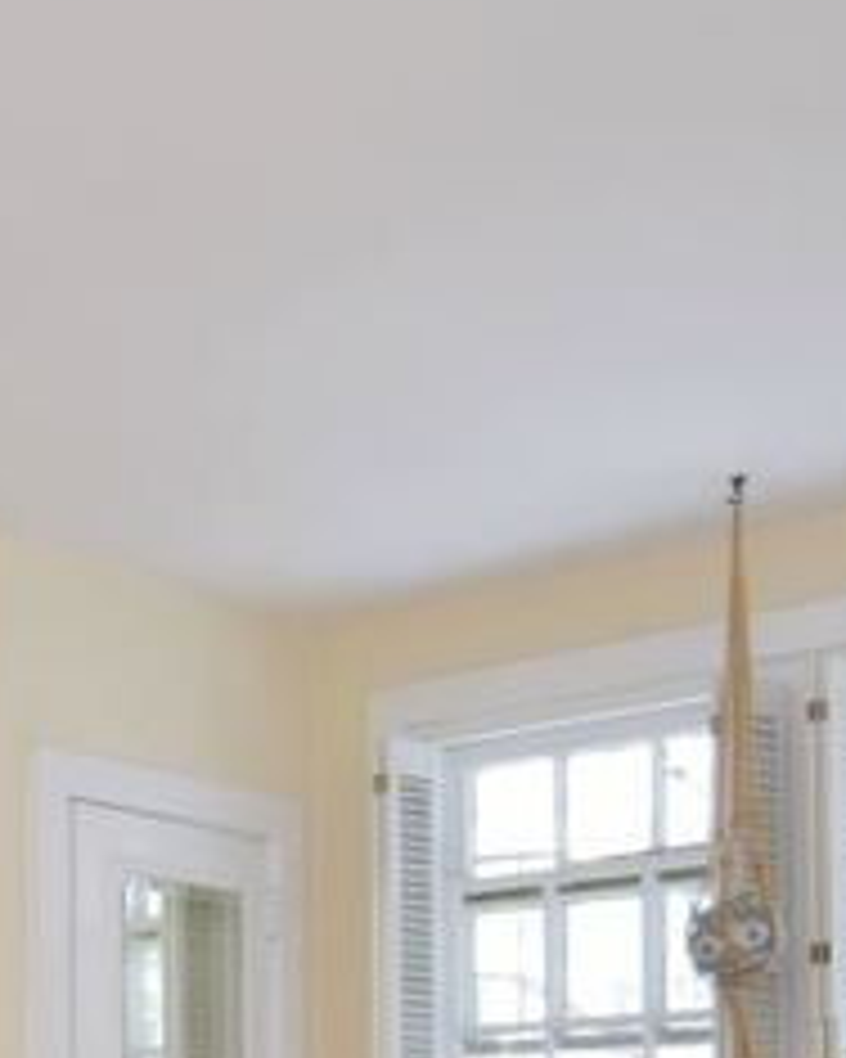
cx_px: -7
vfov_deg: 28.6
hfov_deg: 24.3
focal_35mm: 60
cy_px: 1162
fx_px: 1874
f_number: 3.5
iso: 100
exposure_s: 1/100
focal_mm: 11.5
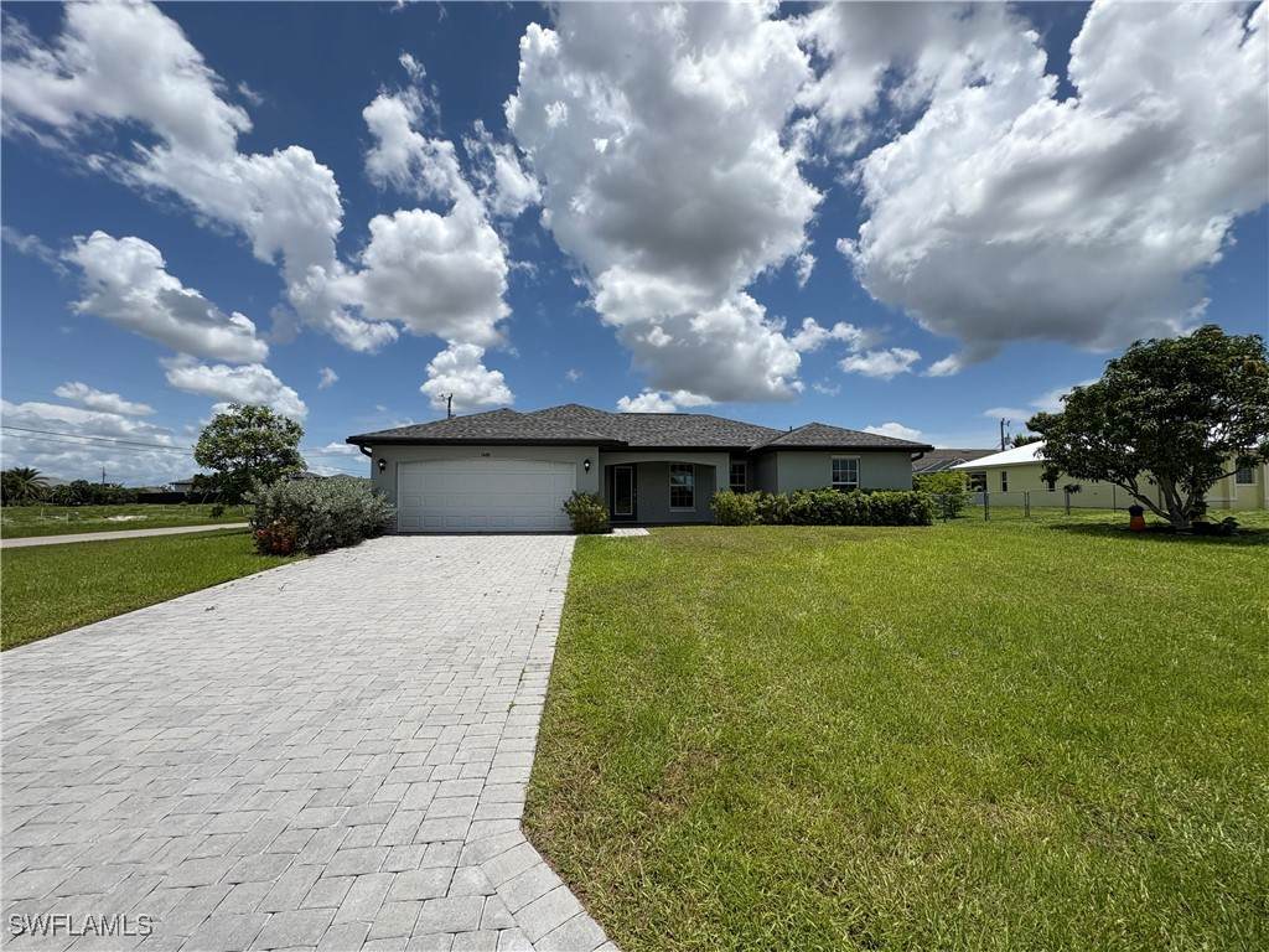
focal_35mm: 14
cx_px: 634
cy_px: 476
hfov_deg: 102.1
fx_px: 513
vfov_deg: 85.7
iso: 50
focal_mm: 2.22
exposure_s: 1/3247
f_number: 2.2
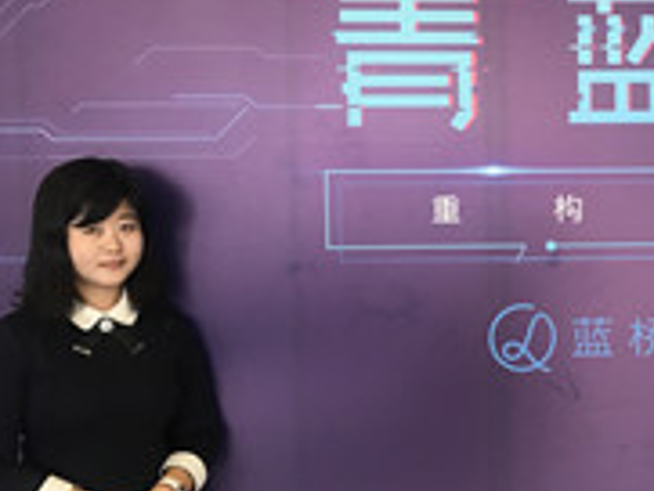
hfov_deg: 32.0
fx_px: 1097
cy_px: 258
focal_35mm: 58
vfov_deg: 25.3
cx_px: 558
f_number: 1.8
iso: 32
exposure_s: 1/33
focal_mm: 3.99
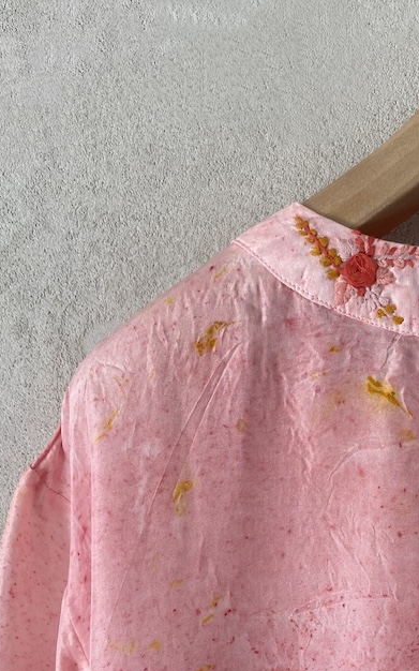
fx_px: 859
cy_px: 519
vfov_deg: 41.2
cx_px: 301
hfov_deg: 27.1
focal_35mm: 47
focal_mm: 4.25
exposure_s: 1/121
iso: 100
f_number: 1.8
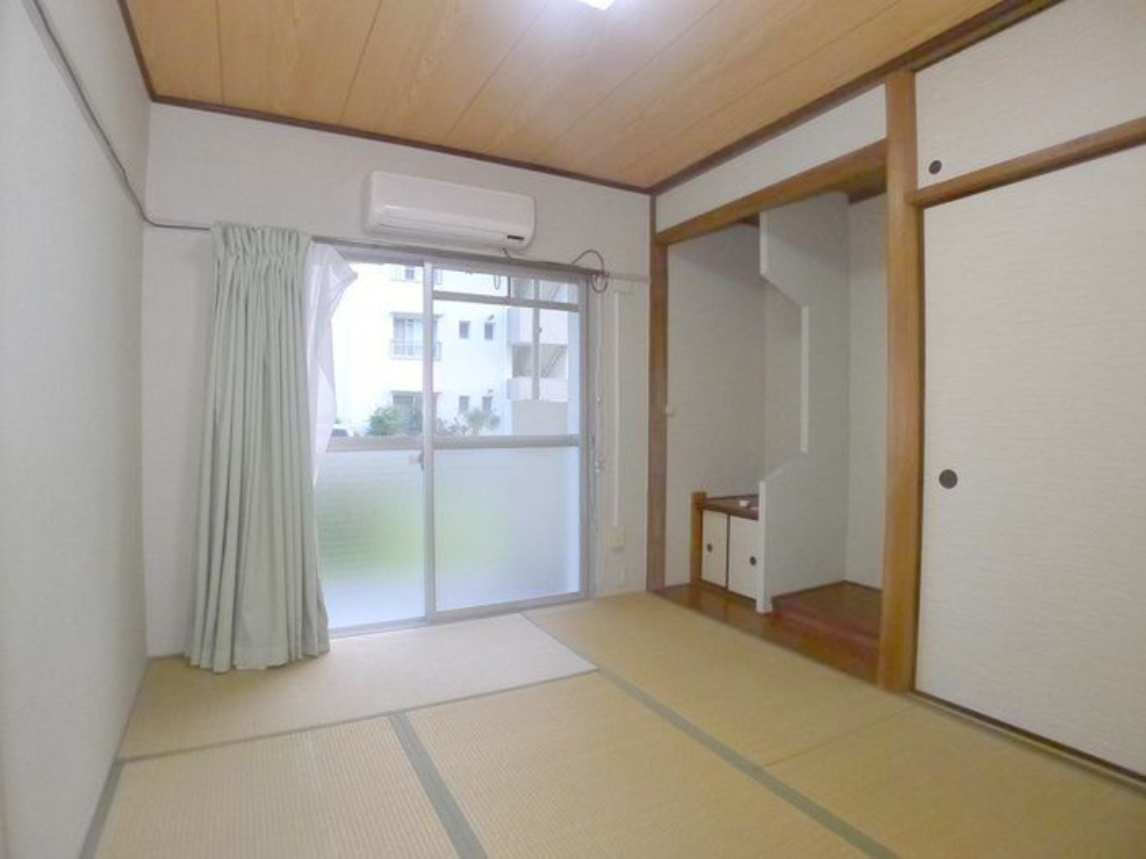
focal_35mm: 24
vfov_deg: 56.8
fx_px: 795
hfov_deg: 71.6
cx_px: 573
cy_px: 430
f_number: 2.5
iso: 800
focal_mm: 5.1
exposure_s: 1/100
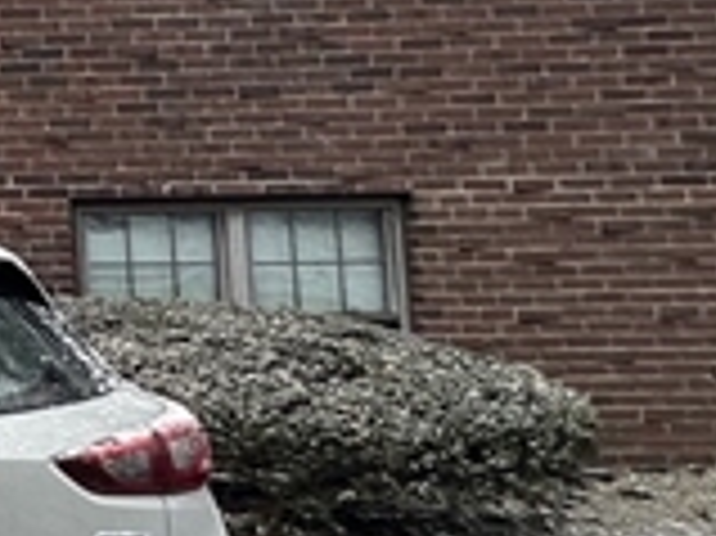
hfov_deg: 12.5
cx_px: -1274
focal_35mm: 90
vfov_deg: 16.2
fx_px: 1860
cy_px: 50
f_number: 2.2
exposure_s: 1/121
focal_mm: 2.22
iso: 40
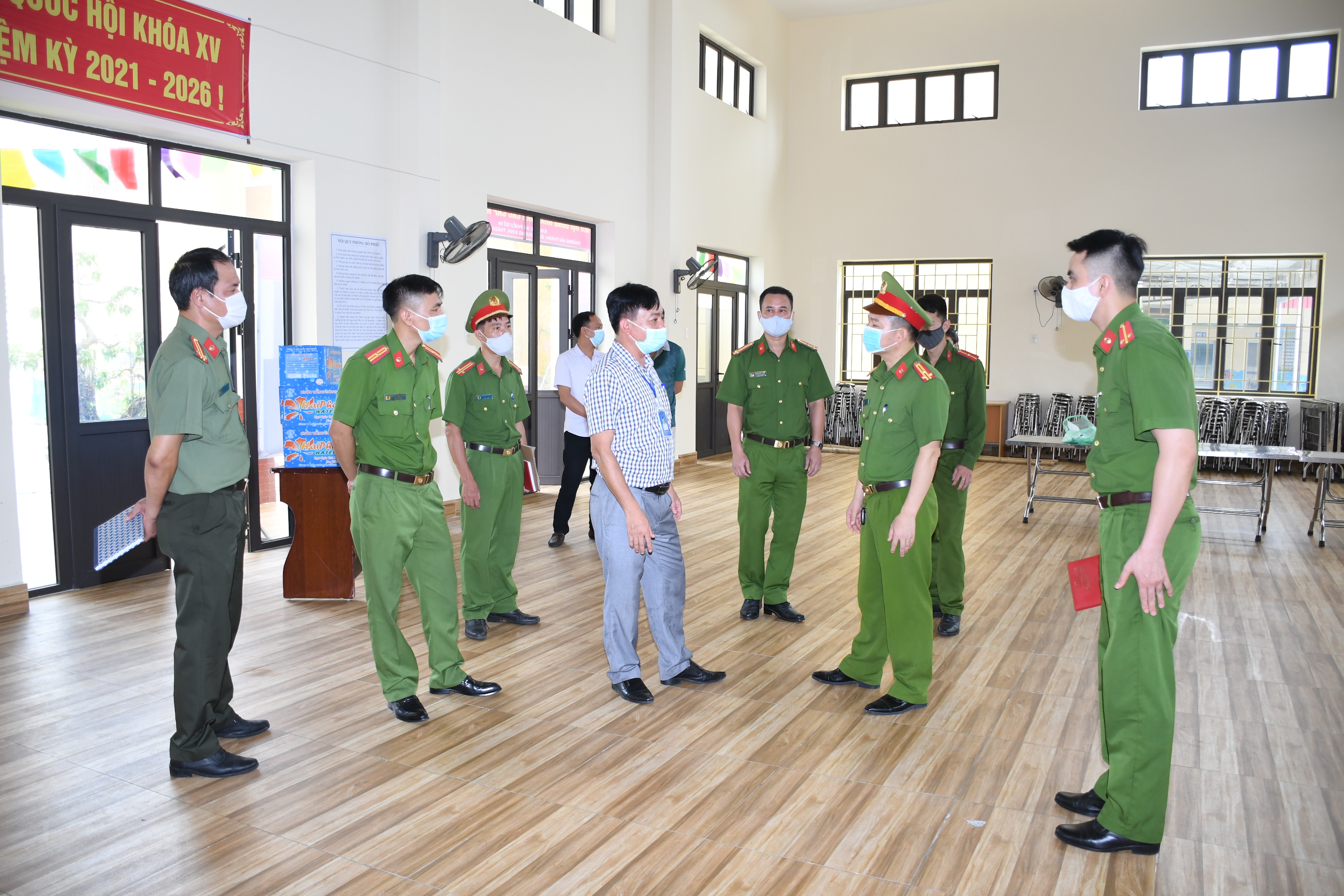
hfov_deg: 67.4
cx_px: 672
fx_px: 1008
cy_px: 448
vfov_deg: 47.9
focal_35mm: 27
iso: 500
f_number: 3.5
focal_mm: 18
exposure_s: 1/200
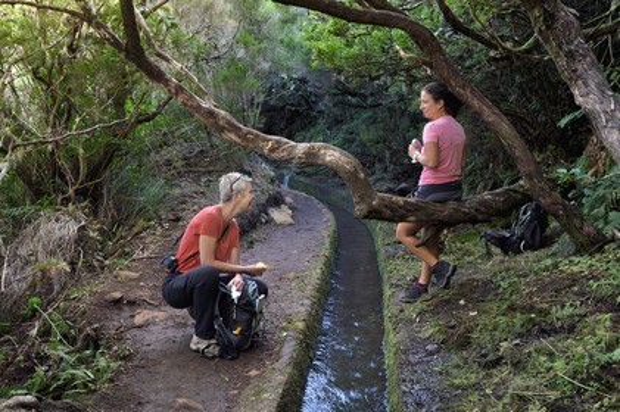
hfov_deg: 46.4
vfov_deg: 31.8
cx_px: 310
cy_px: 206
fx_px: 723
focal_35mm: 42
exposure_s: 1/10
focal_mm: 42
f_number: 7.1
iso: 400
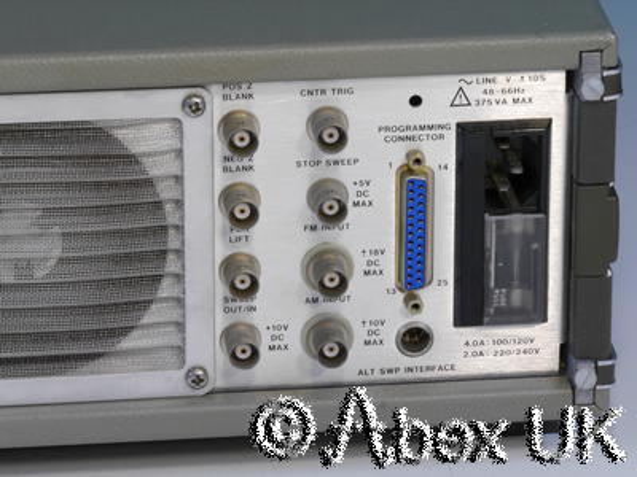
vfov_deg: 6.5
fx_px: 4232
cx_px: 318
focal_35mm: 230
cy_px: 238
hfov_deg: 8.6
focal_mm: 115
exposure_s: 1/3.2
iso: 800
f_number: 22
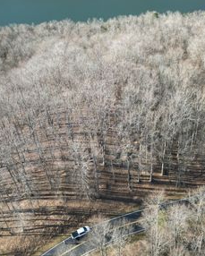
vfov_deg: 44.4
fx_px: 311
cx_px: 134
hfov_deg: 36.2
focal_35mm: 41
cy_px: 94
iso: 100
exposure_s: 1/640
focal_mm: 6.72
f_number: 1.7
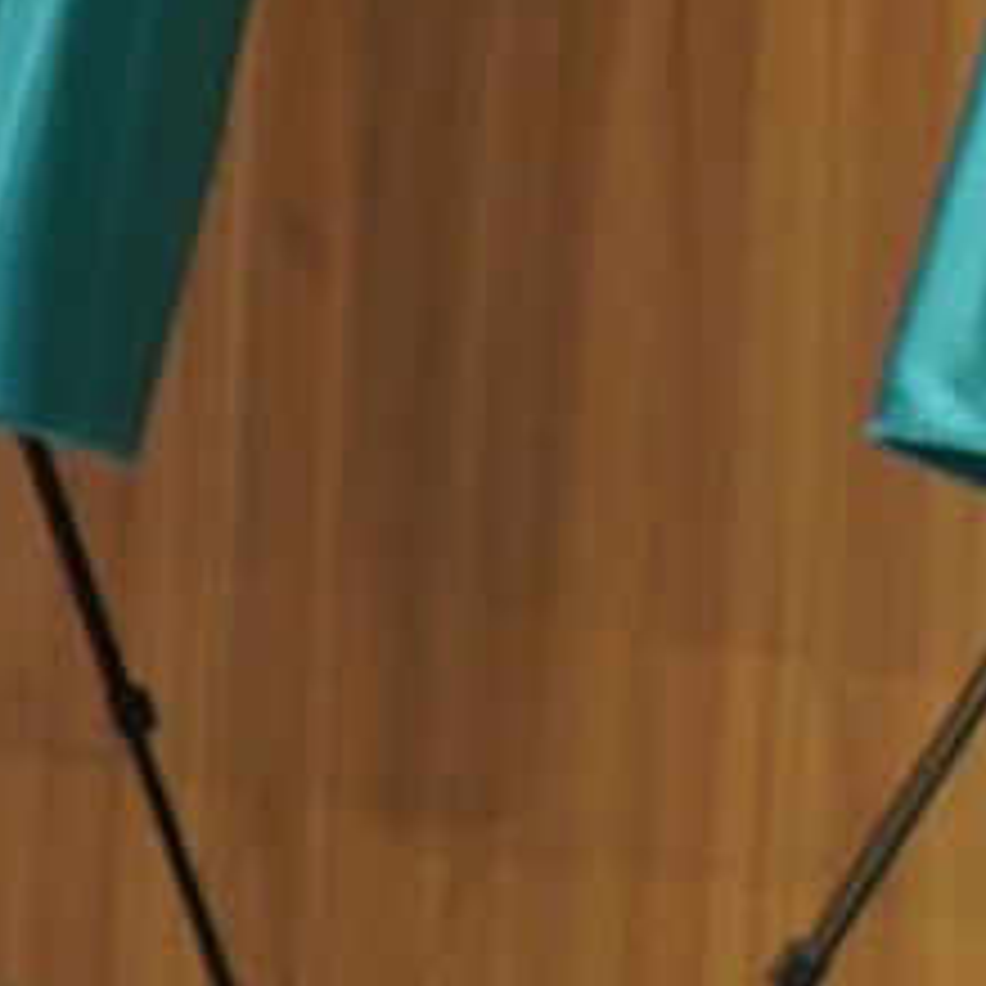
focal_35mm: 302
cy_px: -612
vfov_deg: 5.7
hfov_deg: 5.5
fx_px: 9732
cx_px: 2854
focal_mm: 52
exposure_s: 1/160
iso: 3200
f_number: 5
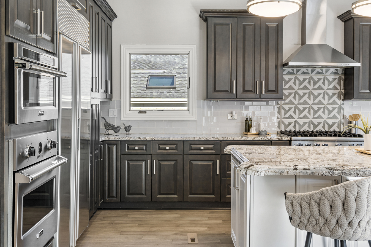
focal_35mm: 37
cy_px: 124
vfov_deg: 35.9
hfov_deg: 51.9
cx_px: 186
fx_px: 381
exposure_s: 1/4
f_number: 8
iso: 400
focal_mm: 25
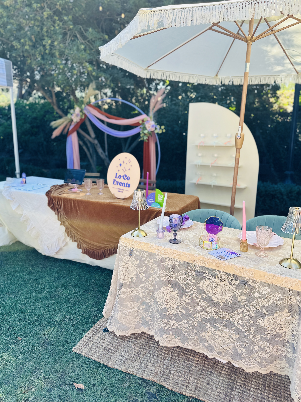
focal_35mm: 25
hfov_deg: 54.9
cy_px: 196
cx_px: 153
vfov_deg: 69.4
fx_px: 290
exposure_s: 1/724
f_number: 1.78
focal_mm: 6.86
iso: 80
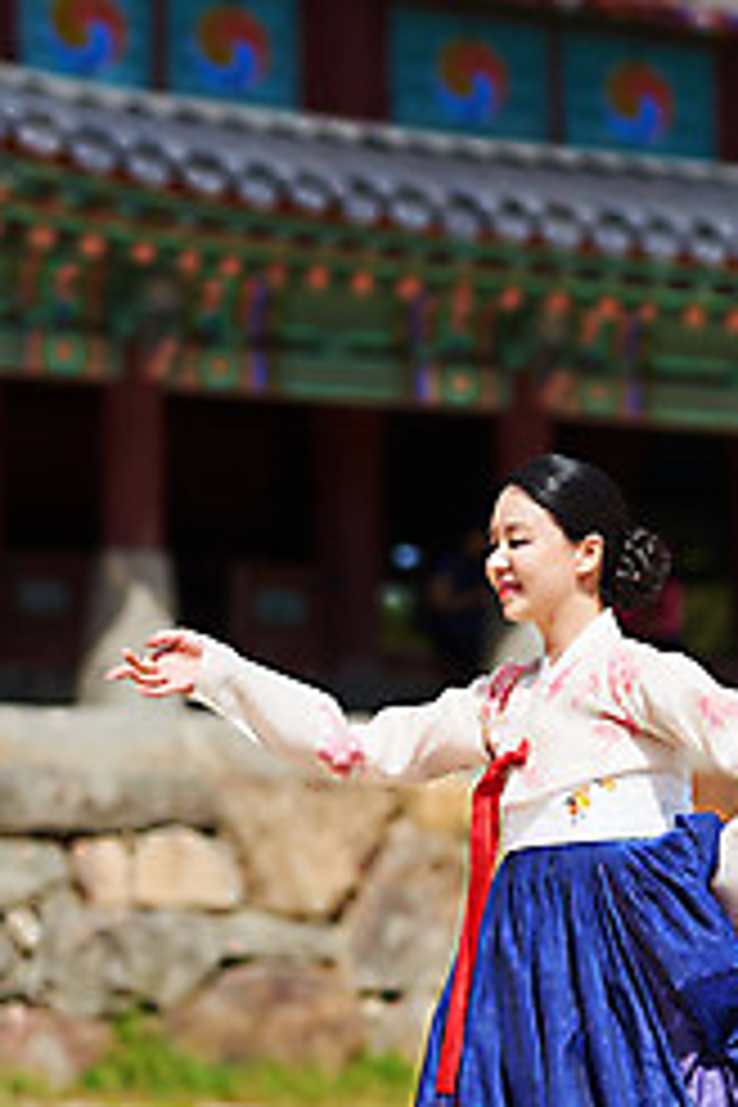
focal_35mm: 138
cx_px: 542
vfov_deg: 14.9
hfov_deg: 9.9
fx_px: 4243
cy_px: 540
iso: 100
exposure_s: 1/5000
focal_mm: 85
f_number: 2
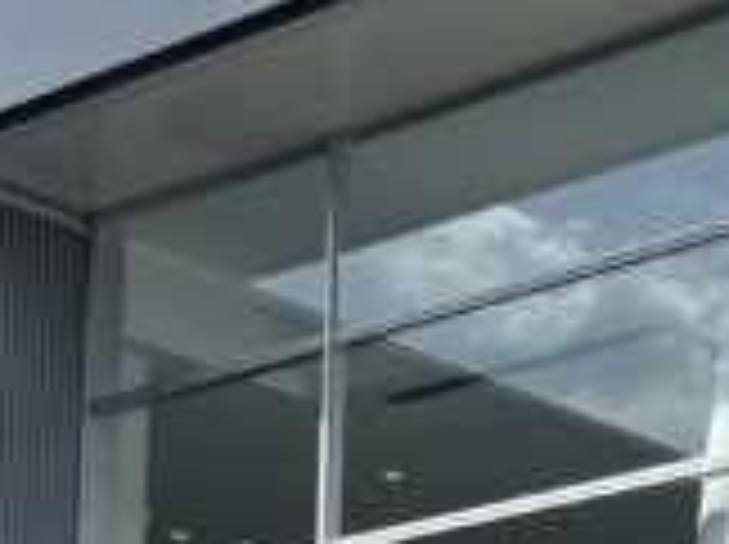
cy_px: 955
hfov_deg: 14.9
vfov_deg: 11.6
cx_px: 1224
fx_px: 2502
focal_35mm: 119
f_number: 1.6
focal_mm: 5.1
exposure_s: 1/2967
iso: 50
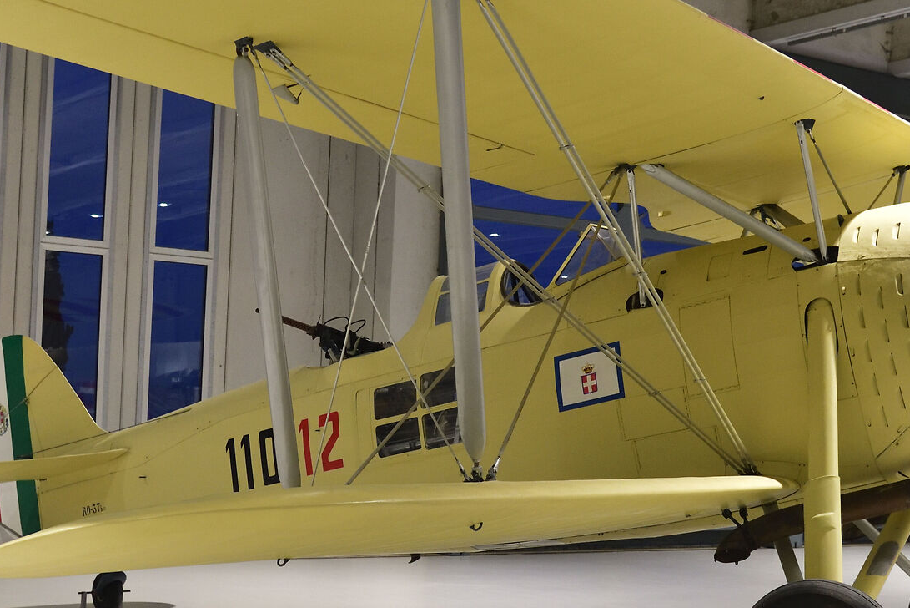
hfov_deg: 30.5
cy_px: 368
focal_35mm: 66
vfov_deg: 20.6
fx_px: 1669
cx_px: 497
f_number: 4.5
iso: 1600
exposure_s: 1/80
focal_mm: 30
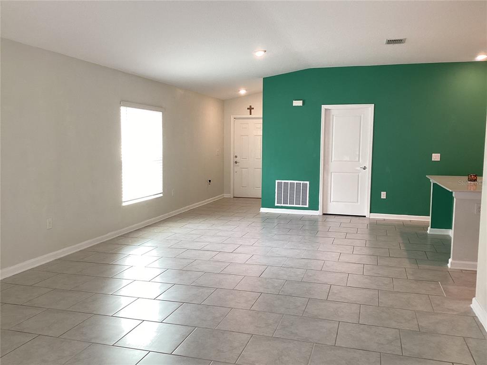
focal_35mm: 31
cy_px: 182
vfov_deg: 45.4
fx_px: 436
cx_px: 244
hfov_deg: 58.4
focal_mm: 3.3
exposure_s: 1/60
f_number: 2.4
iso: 64
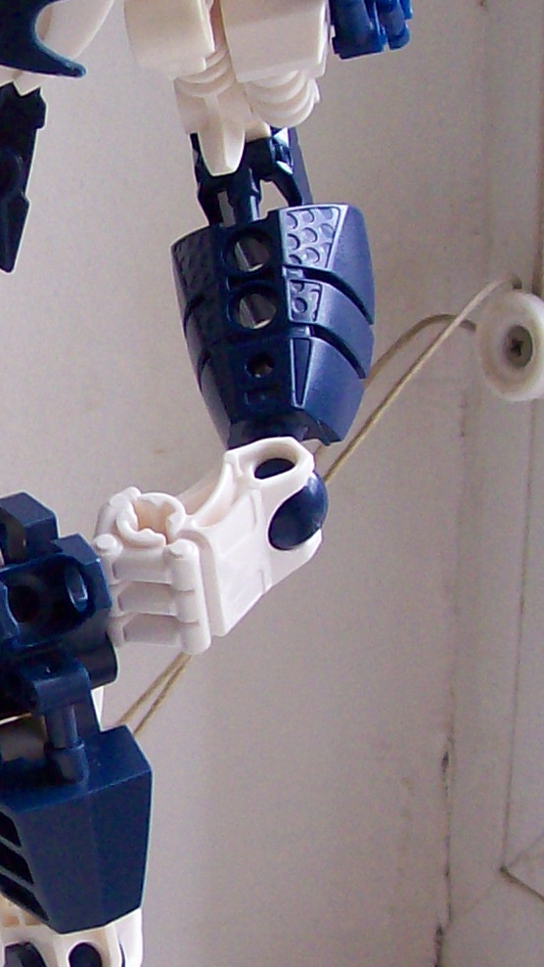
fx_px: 2897
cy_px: 434
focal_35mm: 113
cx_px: -286
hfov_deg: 10.4
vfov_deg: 18.9
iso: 80
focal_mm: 6
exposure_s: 1/39.2
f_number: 2.7
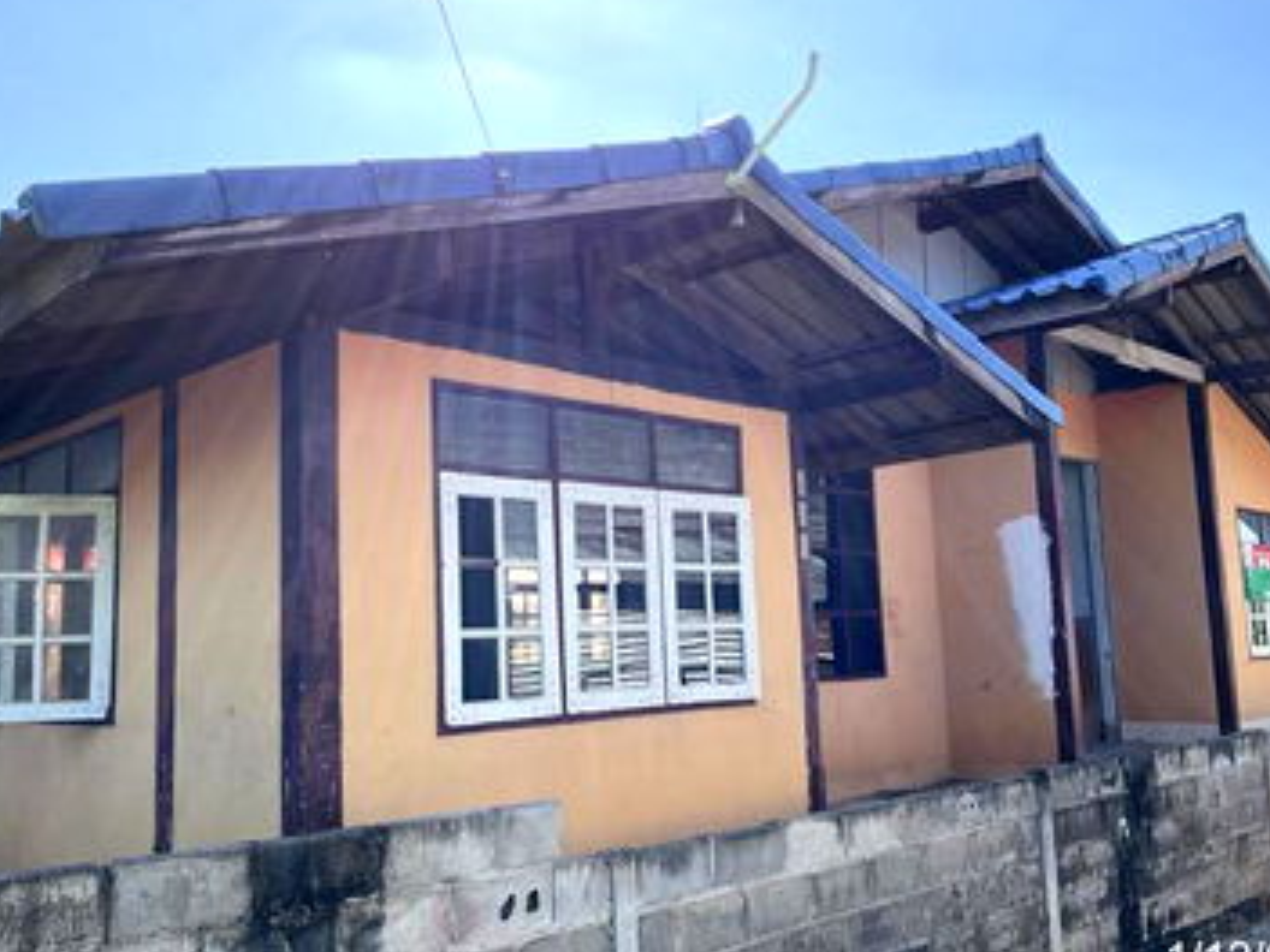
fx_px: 1211
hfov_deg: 55.4
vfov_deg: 42.9
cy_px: 487
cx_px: 639
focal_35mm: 33
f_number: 1.8
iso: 16
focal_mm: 3
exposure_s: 1/613
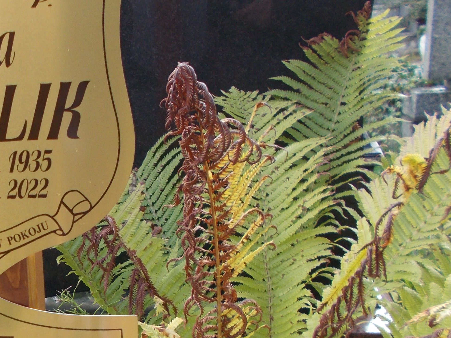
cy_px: 265
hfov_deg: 29.0
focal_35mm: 62
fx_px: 808
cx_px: -12
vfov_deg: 23.3
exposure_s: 1/100
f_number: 3.2
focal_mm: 4.6
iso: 80
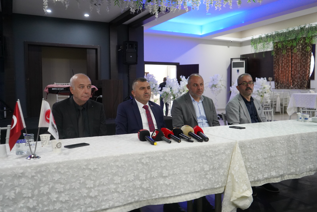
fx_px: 273
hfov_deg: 60.2
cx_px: 158
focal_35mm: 31
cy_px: 106
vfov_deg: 42.4
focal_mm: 31
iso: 6400
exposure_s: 1/160
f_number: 4
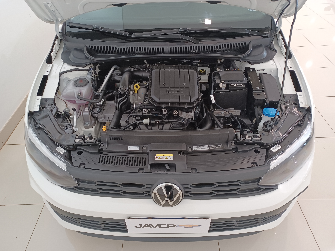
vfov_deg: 54.9
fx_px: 242
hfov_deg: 69.4
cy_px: 126
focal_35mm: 25
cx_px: 168
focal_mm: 4.6
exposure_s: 1/30
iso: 250
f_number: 1.8
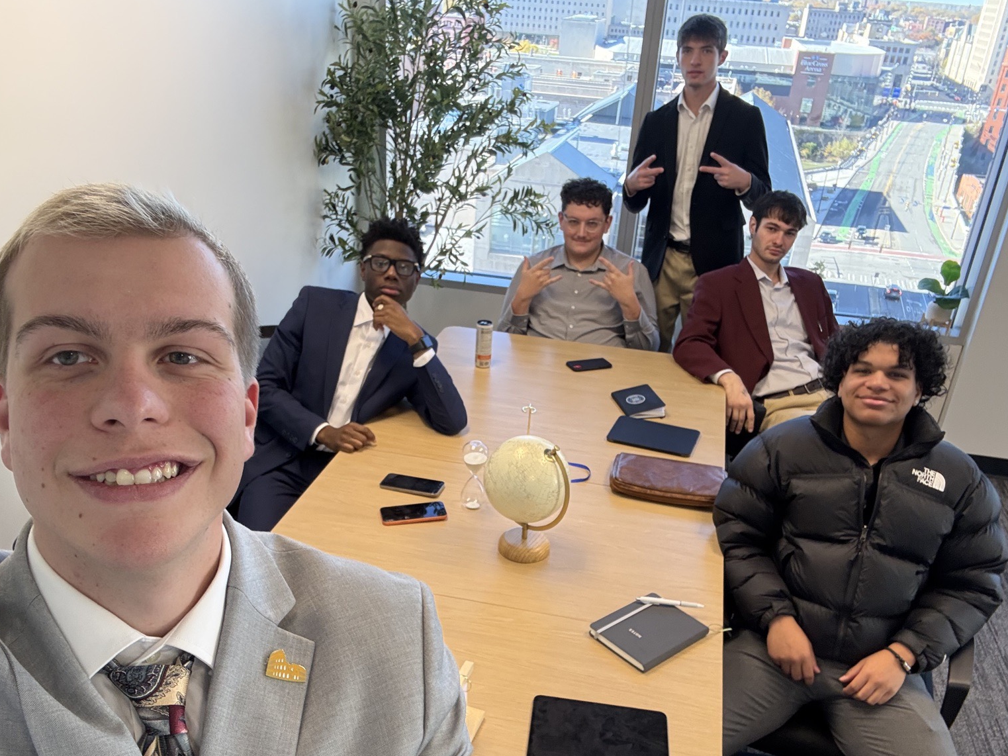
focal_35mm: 29
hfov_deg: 61.6
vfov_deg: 47.9
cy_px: 462
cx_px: 531
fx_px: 844
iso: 125
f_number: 1.9
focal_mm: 2.69
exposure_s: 1/60
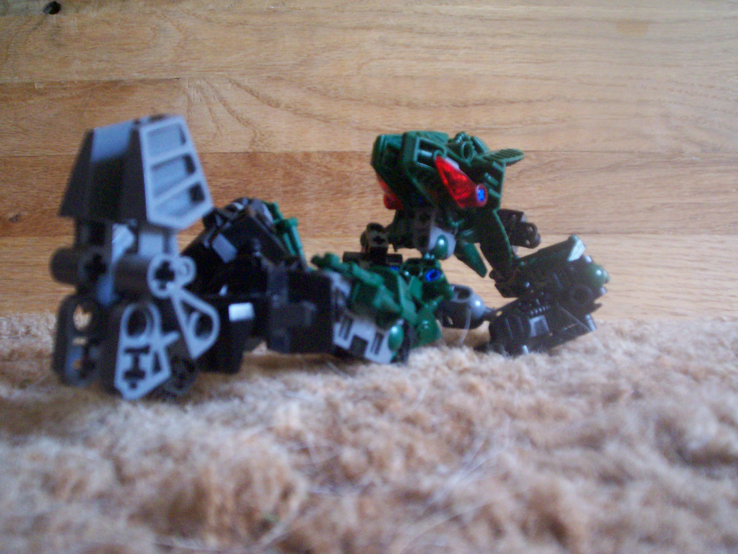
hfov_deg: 51.4
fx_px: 768
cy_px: 277
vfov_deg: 39.7
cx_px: 369
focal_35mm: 36
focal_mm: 5.9
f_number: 4.5
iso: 323
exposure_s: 1/8
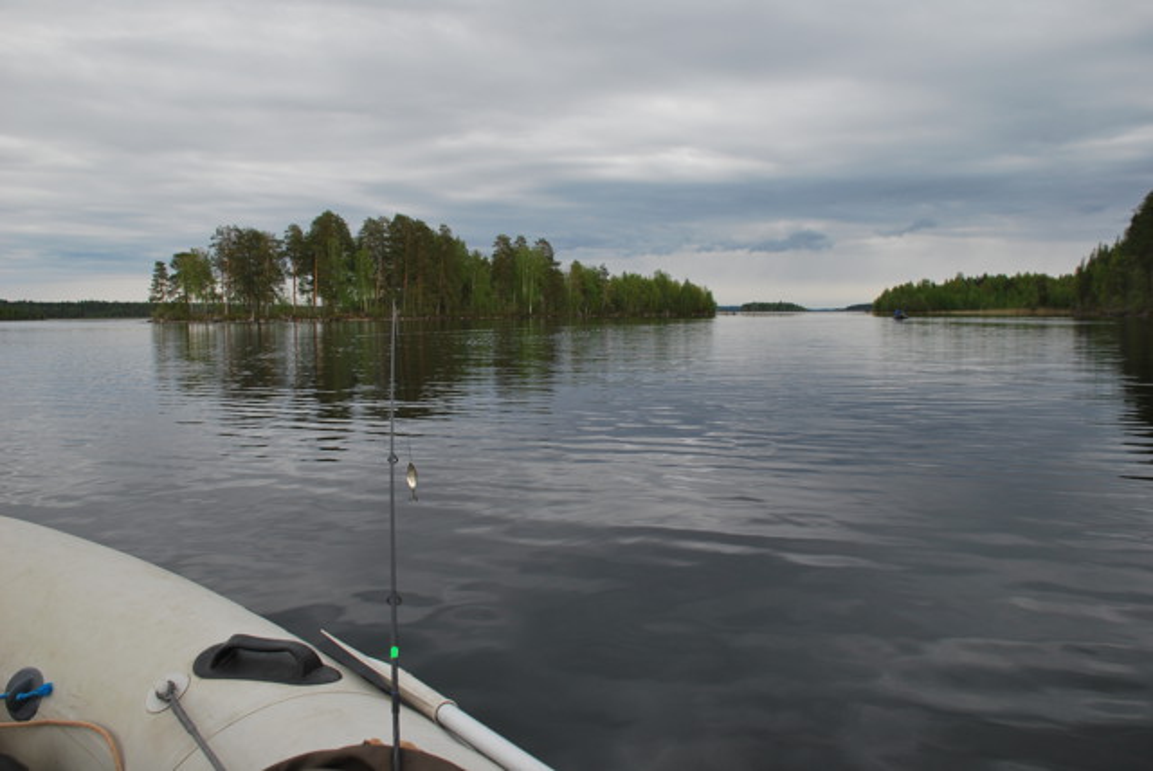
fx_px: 962
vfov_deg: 43.7
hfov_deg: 61.9
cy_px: 386
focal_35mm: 30
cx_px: 576
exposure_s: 1/125
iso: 160
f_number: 5.6
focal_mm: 20
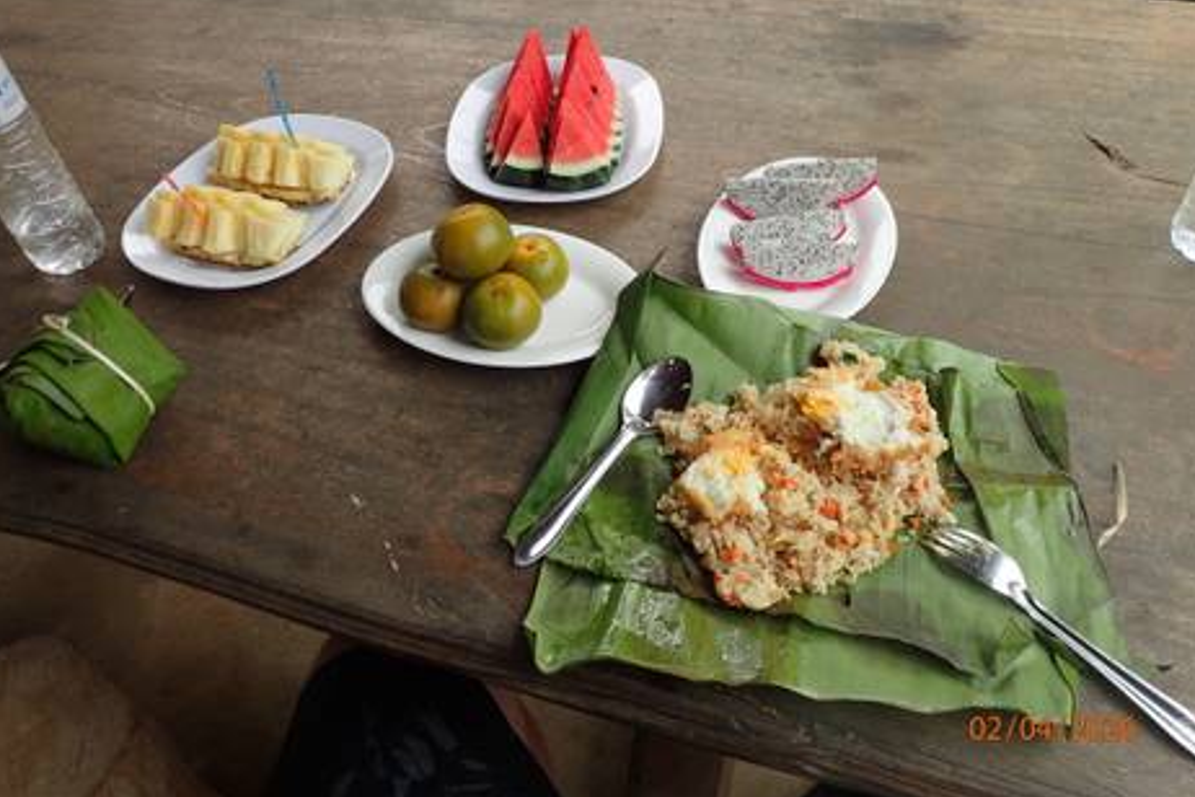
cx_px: 590
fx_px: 896
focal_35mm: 27
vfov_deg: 47.9
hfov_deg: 67.4
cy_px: 360
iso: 100
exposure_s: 1/320
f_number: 2.8
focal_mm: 4.5
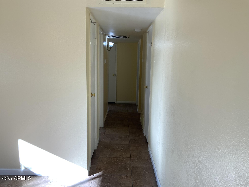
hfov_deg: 61.7
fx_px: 209
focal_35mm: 29
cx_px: 124
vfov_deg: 48.2
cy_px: 94
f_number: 1.8
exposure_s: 1/120
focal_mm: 3
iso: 20
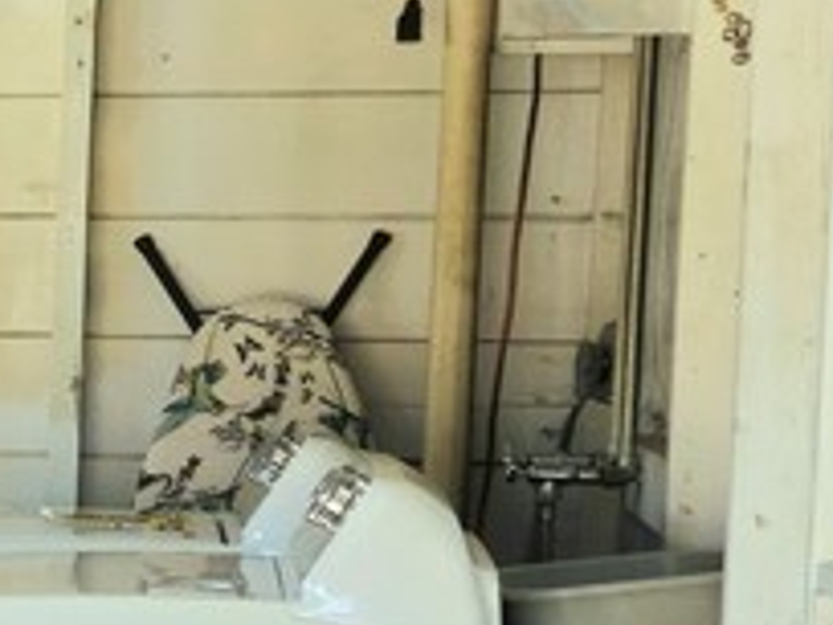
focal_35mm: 180
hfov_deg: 9.1
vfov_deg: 8.2
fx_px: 4332
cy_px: 613
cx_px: -1588
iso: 40
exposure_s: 1/120
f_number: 1.8
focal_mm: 5.4
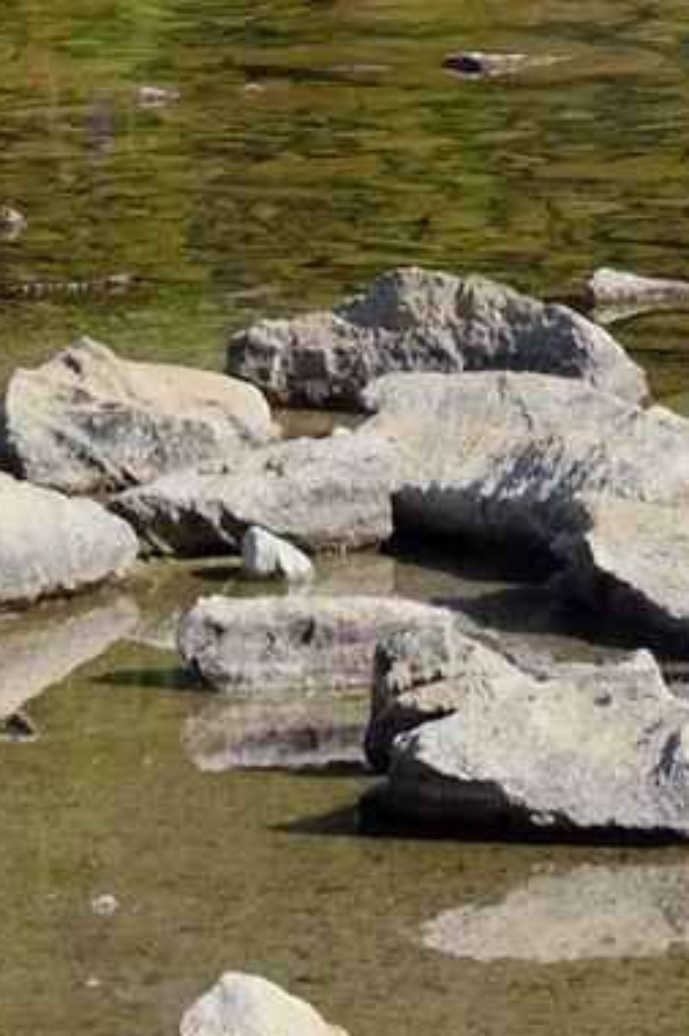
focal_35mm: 443
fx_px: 12728
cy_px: -1696
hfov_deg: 3.1
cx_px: 419
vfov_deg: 4.5
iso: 200
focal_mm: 70
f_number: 13
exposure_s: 1/200
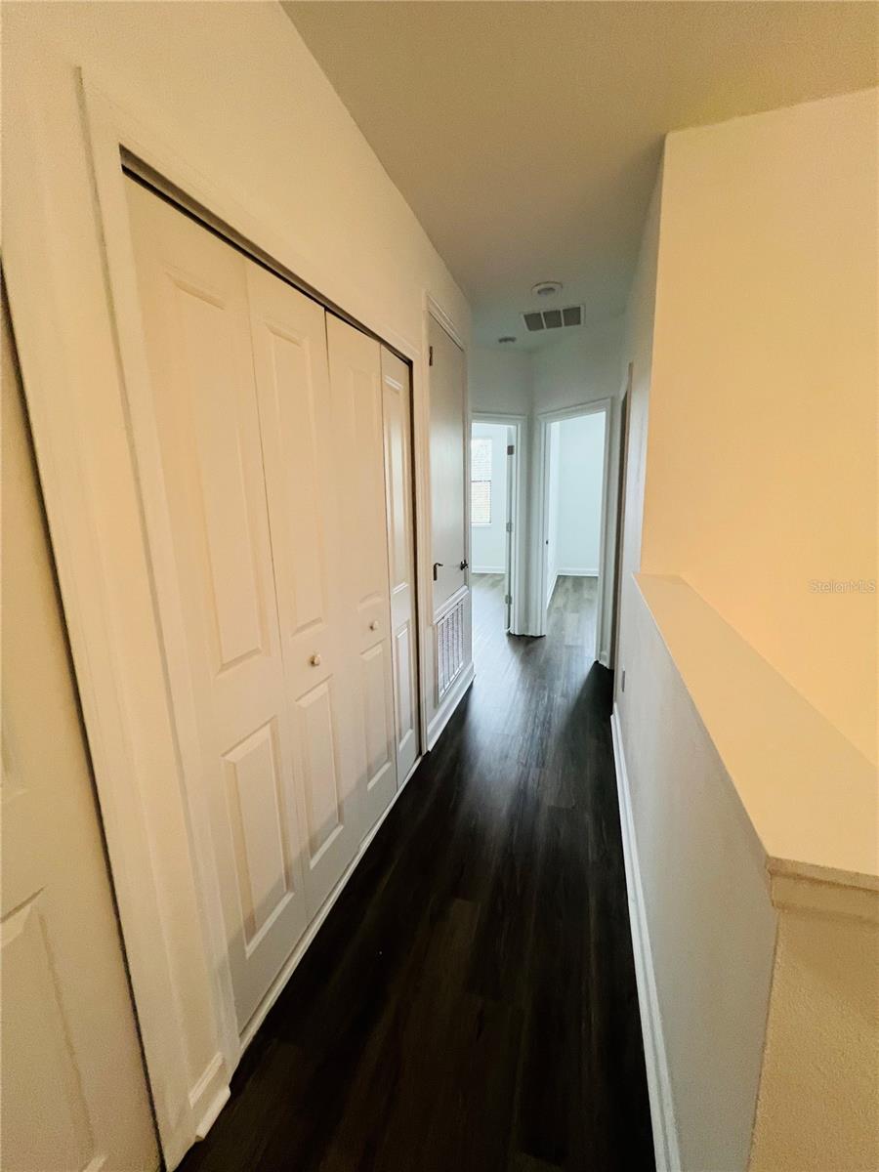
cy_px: 586
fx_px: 440
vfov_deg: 106.2
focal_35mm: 13
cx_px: 440
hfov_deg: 89.9
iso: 250
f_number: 1.8
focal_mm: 1.57
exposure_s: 1/60
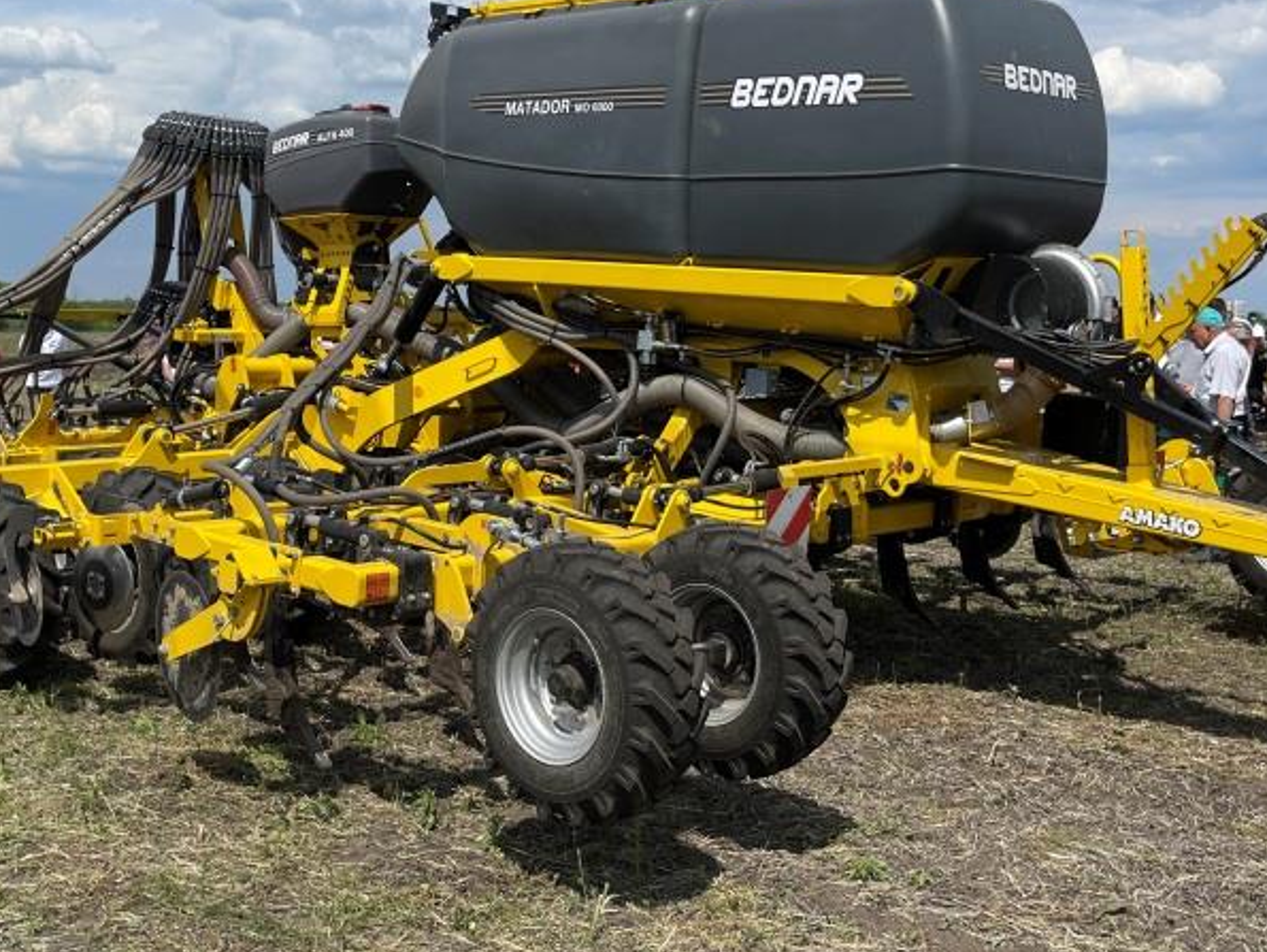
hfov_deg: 43.7
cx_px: 537
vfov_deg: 33.5
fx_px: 1575
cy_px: 383
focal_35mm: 43
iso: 32
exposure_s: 1/5128
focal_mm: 5.1
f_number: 1.6
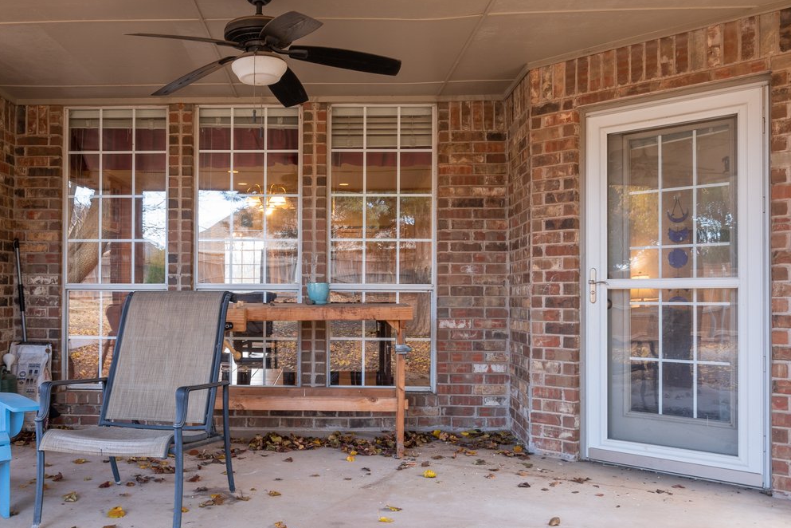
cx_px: 300
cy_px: 299
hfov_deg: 56.6
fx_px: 725
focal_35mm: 33
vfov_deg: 39.9
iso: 200
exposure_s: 1/6
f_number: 7.1
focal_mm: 16
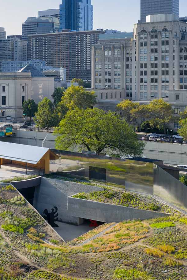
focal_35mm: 55
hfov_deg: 23.7
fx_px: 428
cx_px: 5
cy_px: 131
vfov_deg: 36.2
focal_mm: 14.45
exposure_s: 1/60
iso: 100
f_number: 6.3
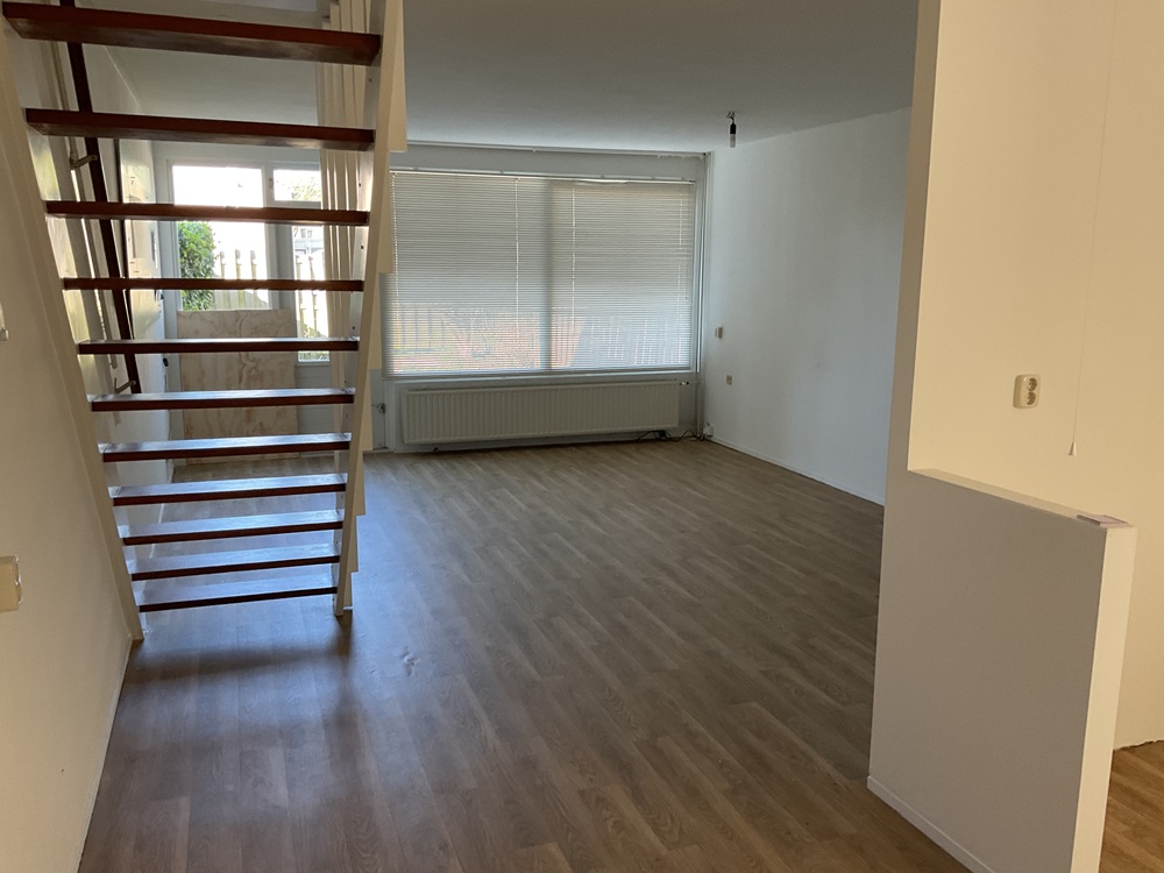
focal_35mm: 29
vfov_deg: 48.2
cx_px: 582
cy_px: 436
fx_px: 975
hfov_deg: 61.7
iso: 64
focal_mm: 3
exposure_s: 1/60
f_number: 1.8
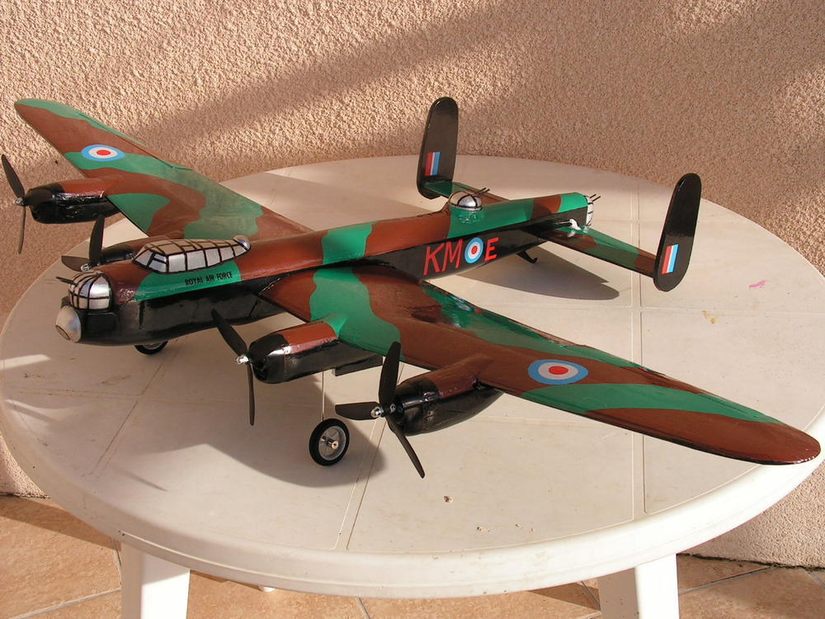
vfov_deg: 28.6
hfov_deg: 37.5
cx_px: 412
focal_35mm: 51
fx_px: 1215
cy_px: 310
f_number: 4.8
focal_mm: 8.6
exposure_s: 1/500
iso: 64
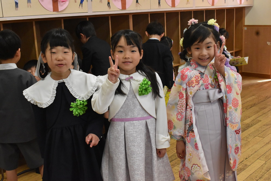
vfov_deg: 30.9
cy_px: 90
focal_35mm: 44
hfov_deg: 44.9
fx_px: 328
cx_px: 136
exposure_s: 1/320
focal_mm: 29
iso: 4000
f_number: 9
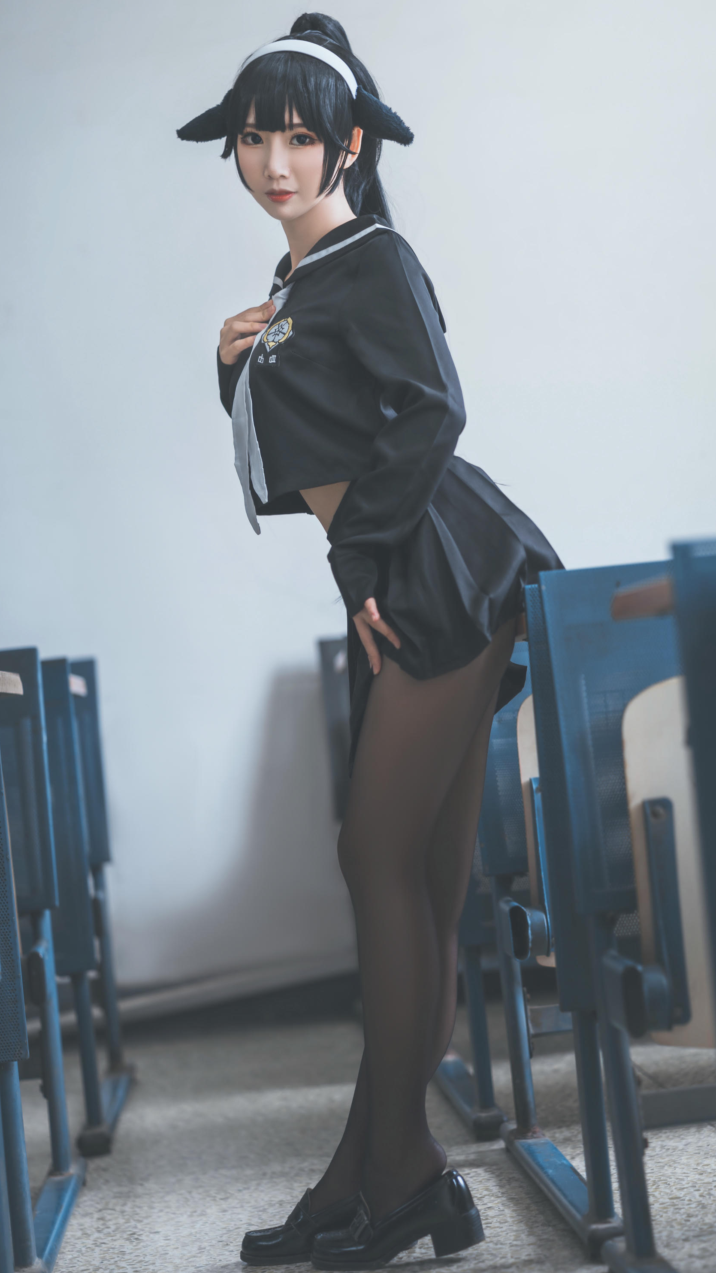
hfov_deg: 13.4
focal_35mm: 90
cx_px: 417
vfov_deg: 23.7
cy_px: 640
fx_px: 3038
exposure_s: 1/25
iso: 100
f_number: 2.2
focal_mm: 85
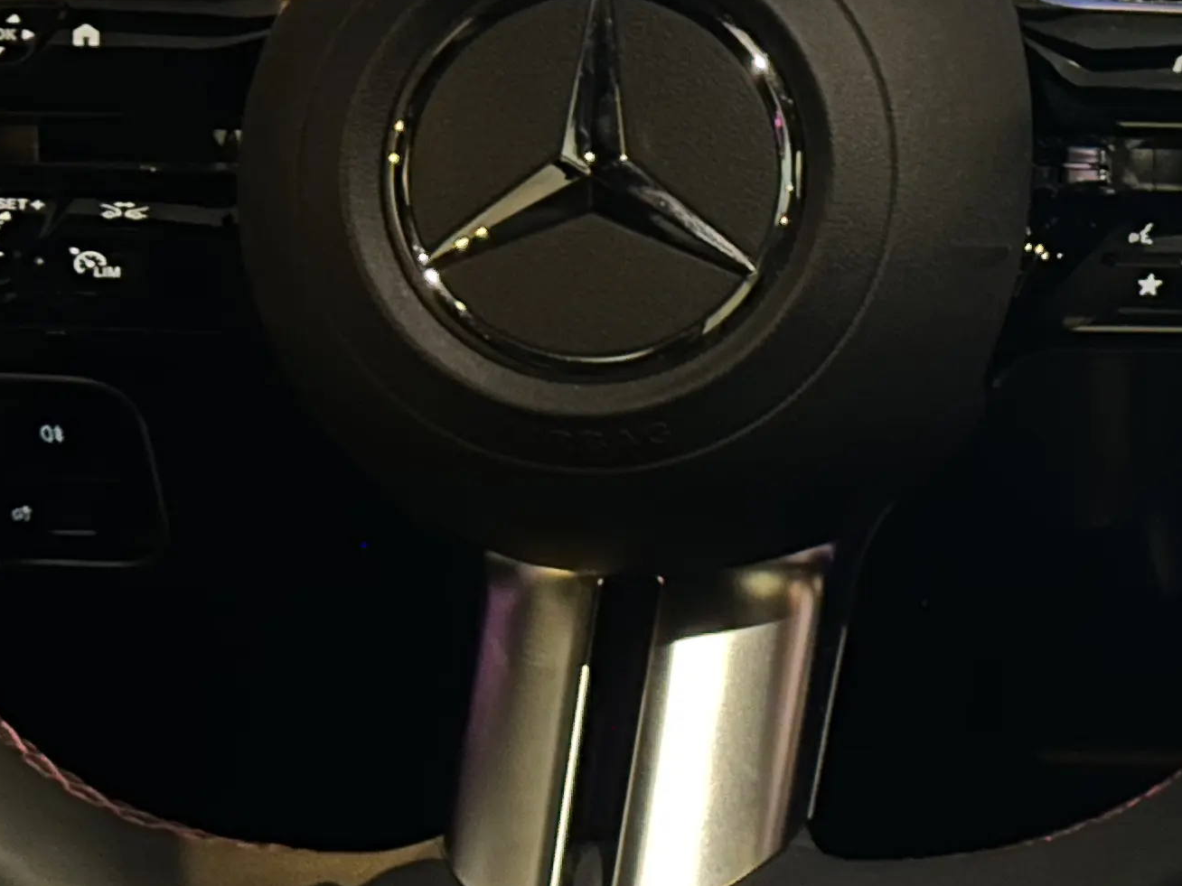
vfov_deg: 10.0
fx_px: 5054
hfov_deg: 12.7
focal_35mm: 148
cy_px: 132
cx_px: 1740
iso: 400
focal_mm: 6.86
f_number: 1.78
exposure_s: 1/5
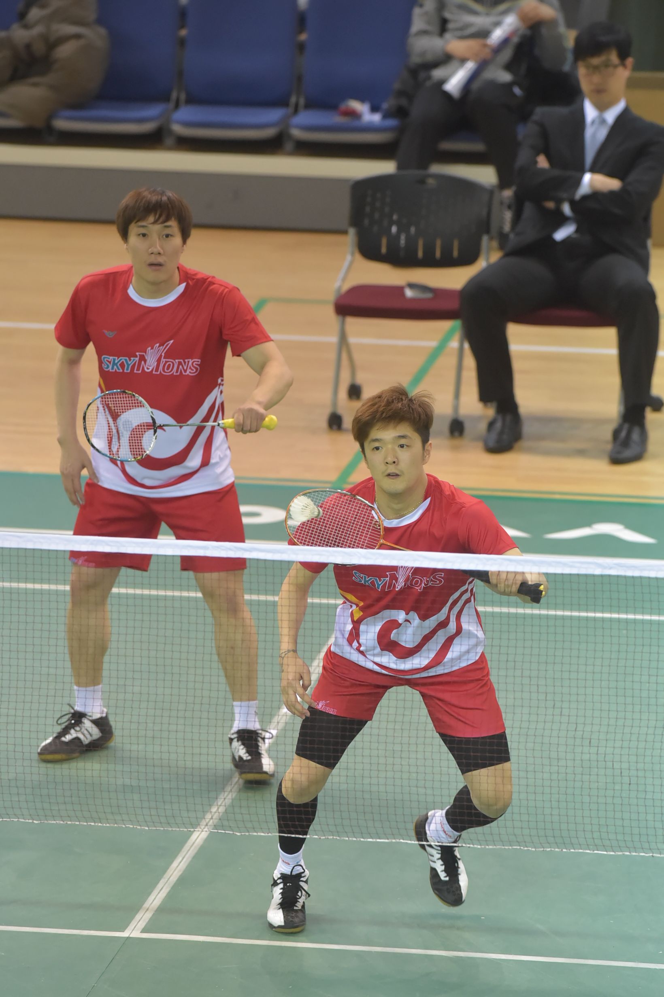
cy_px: 498
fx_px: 8309
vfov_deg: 6.9
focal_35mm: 300
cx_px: 332
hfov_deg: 4.6
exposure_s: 1/500
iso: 8000
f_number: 6.3
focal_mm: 300
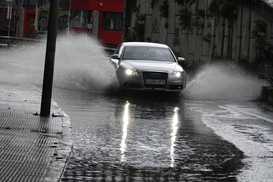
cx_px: 136
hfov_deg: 9.0
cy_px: 91
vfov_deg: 6.0
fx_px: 1737
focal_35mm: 229
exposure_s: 1/640
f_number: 4
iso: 800
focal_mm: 83.9
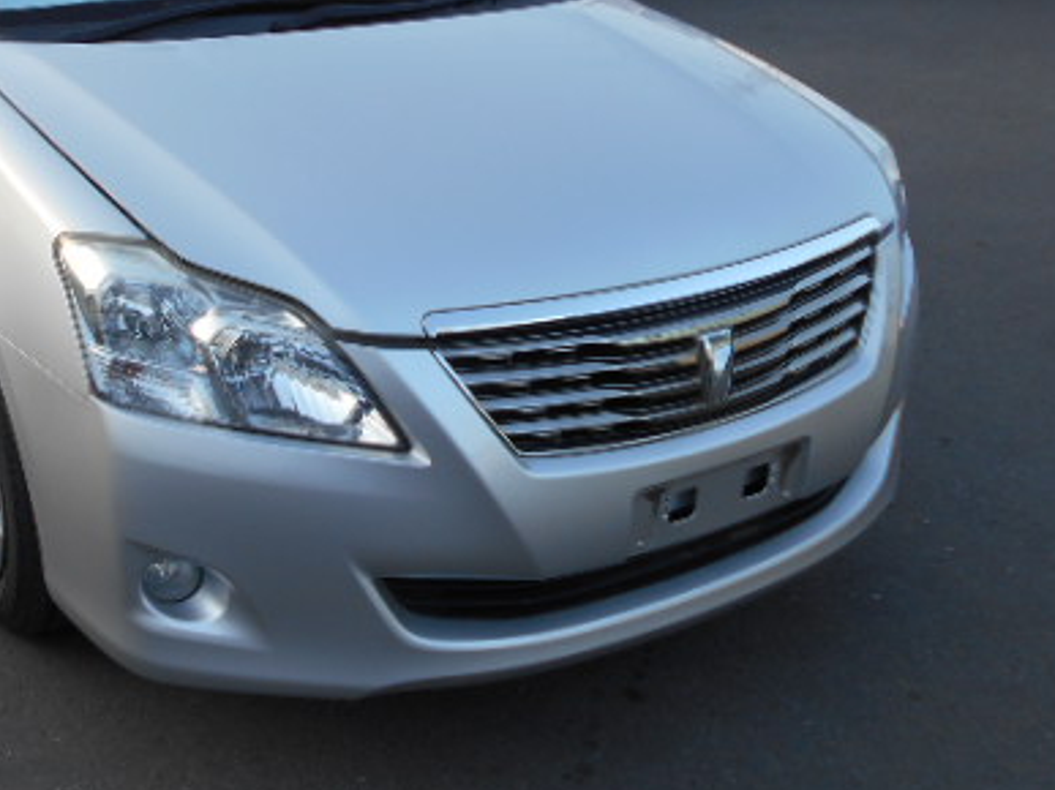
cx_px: 300
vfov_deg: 33.3
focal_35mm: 43
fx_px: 1310
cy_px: 262
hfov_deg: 42.9
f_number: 3.2
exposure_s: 1/125
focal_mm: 4.6
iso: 80
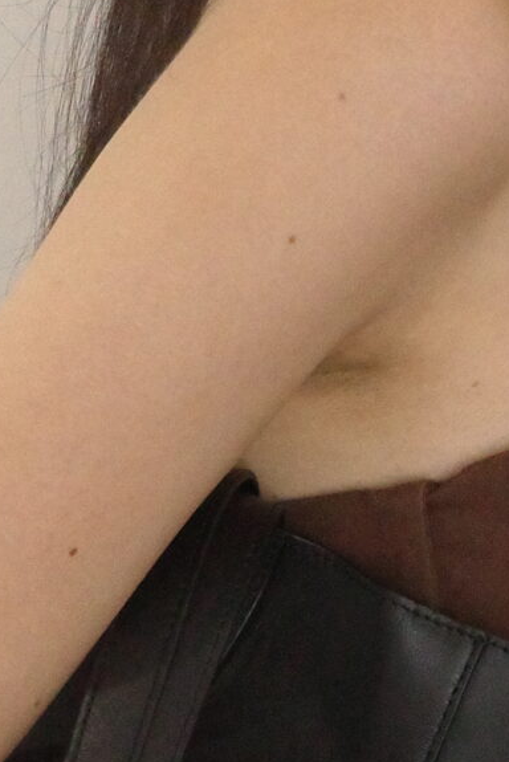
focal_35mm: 178
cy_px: 896
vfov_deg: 11.3
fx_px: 3770
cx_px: 458
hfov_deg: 7.7
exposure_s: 1/500
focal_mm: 26
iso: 6400
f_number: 5.6
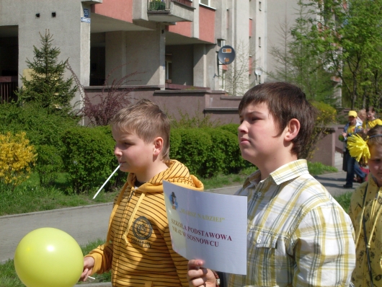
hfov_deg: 24.1
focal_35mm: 81
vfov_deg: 18.2
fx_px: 894
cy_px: 144
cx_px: 191
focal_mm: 13.5
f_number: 4
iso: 80
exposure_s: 1/1000
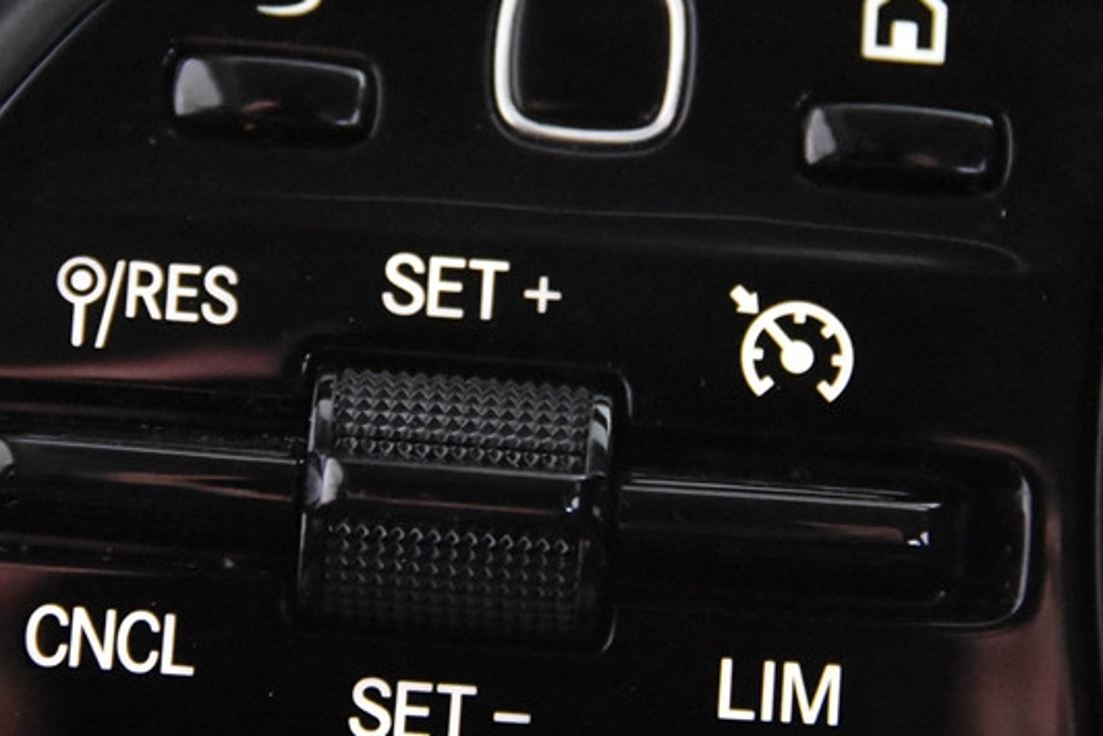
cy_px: 213
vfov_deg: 6.8
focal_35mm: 202
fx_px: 6190
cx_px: 533
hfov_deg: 10.2
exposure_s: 1/80
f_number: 4
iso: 12800
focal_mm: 70
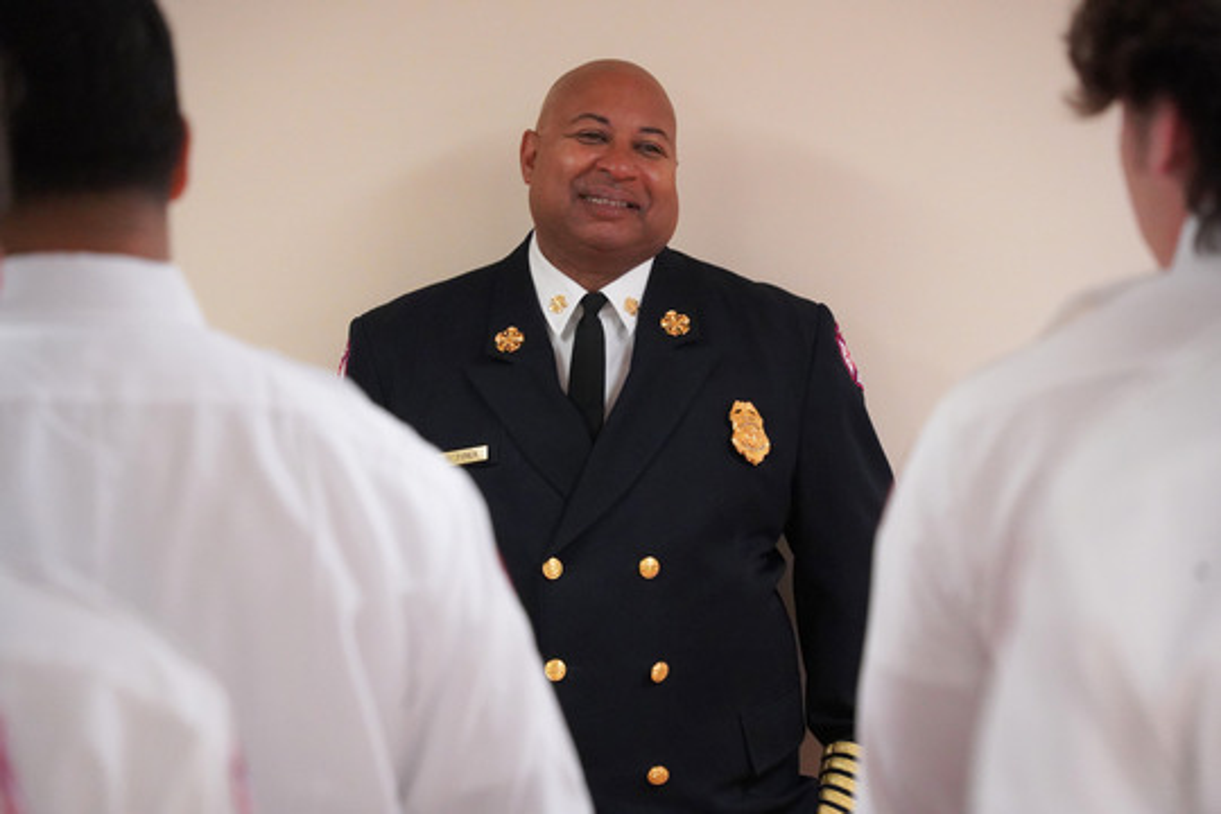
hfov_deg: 16.7
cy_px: 407
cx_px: 610
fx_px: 4171
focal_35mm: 123
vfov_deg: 11.1
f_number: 5
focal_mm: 123
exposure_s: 1/160
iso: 12800
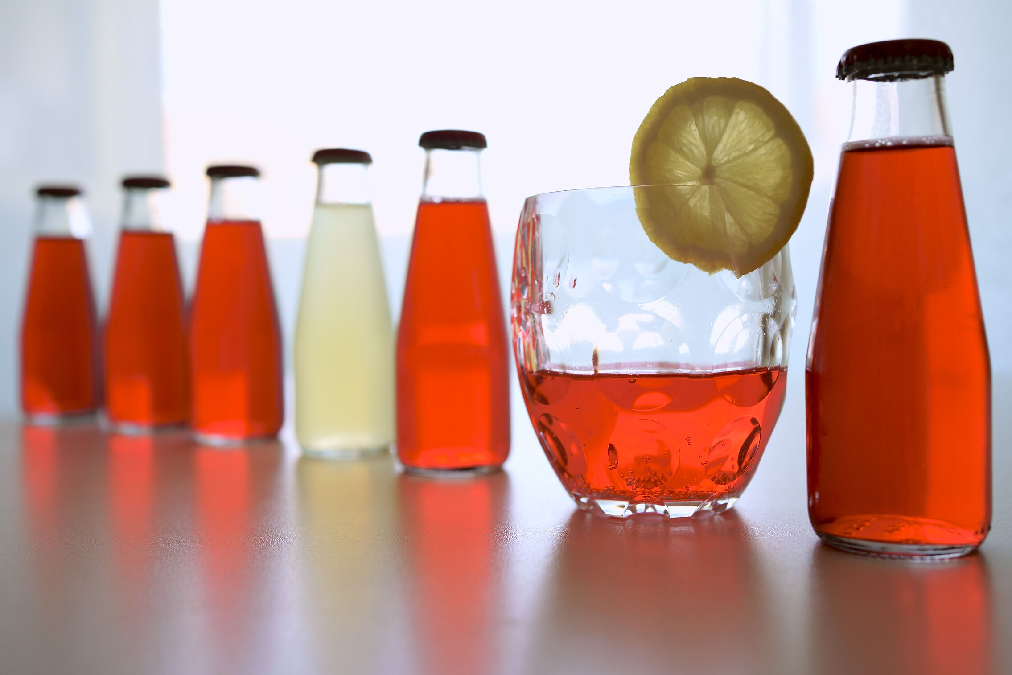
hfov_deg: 51.9
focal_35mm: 37
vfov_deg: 35.9
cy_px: 325
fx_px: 1040
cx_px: 513
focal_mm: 35
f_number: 4.5
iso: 100
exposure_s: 1/20
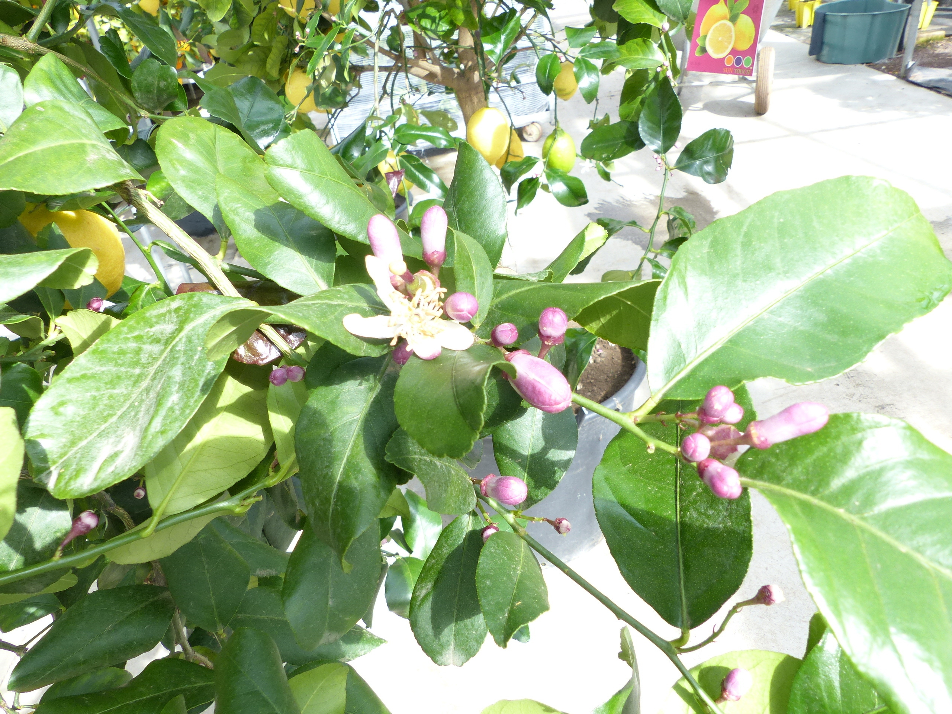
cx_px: 476
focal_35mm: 25
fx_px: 688
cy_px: 357
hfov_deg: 69.4
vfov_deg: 54.9
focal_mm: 4.5
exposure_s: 1/125
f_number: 4
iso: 100
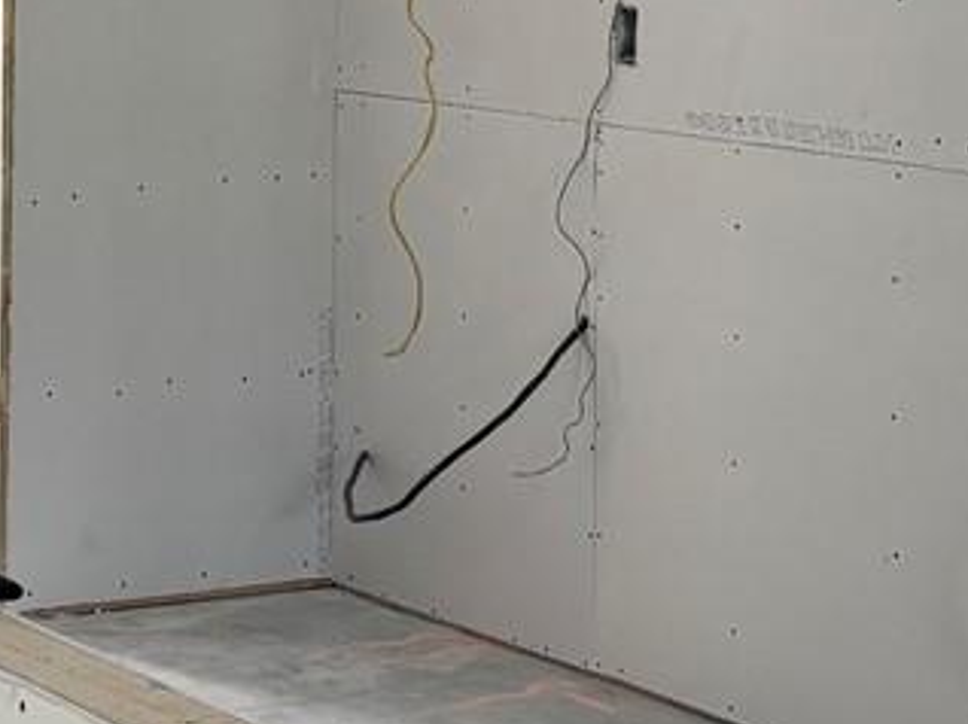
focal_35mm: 131
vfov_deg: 11.1
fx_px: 3661
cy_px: -158
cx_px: 210
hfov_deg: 15.0
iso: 100
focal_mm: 5.96
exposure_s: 1/121
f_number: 1.6
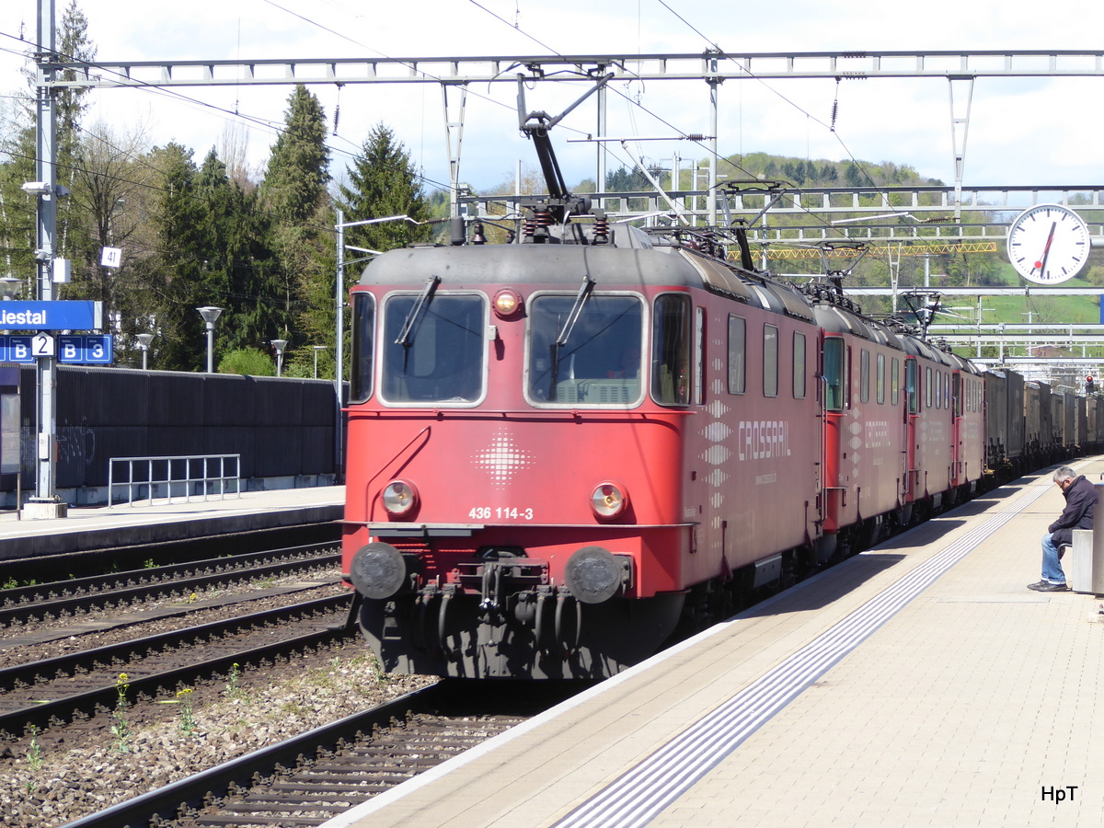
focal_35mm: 117
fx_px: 3731
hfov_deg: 16.8
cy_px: 414
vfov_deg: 12.7
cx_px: 552
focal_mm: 19
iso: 80
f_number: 5.1
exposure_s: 1/200
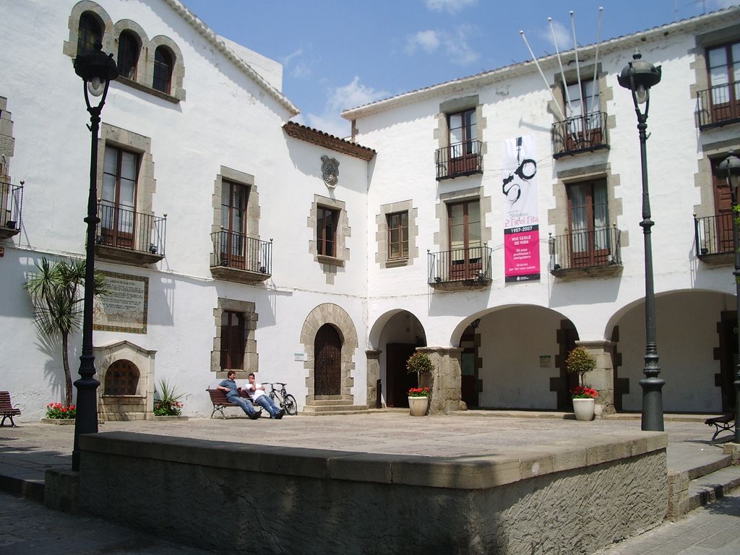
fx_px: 748
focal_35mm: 35
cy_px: 278
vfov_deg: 40.7
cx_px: 370
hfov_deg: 52.6
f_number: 4.3
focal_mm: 5.8
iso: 50
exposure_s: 1/640
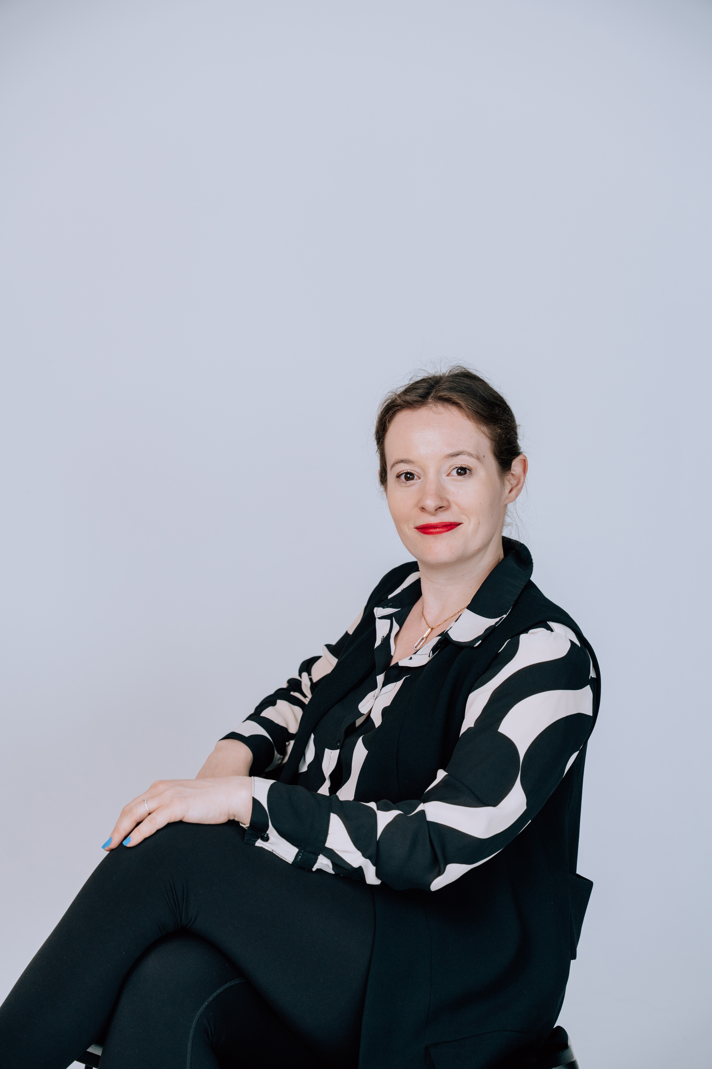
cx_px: 356
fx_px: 1901
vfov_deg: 31.4
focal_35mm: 64
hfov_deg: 21.2
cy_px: 534
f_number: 4.5
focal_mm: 64.1
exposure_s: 1/125
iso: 500
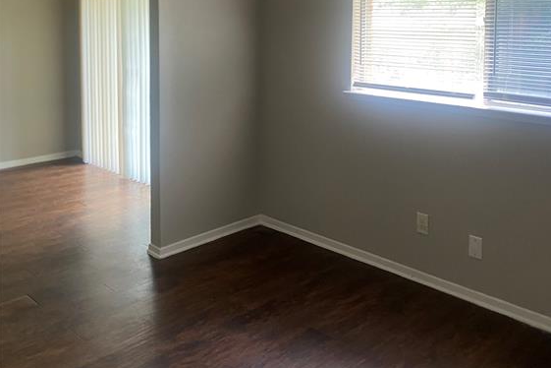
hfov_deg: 51.9
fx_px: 566
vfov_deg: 34.5
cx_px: 279
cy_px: 57
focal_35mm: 37
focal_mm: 4.25
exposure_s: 1/60
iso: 160
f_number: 1.8
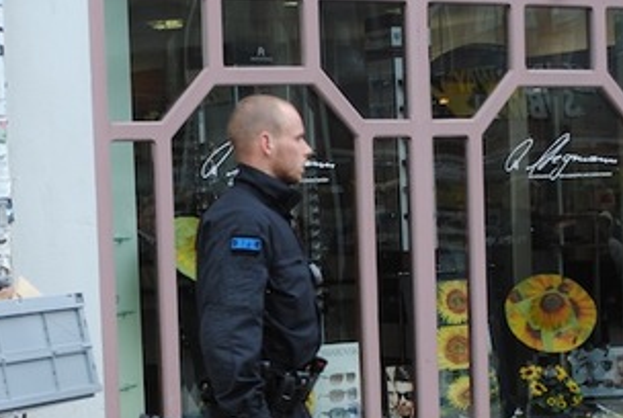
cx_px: 170
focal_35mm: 101
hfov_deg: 20.0
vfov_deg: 13.5
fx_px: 1751
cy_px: 339
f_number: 5.6
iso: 110
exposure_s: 1/125
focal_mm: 32
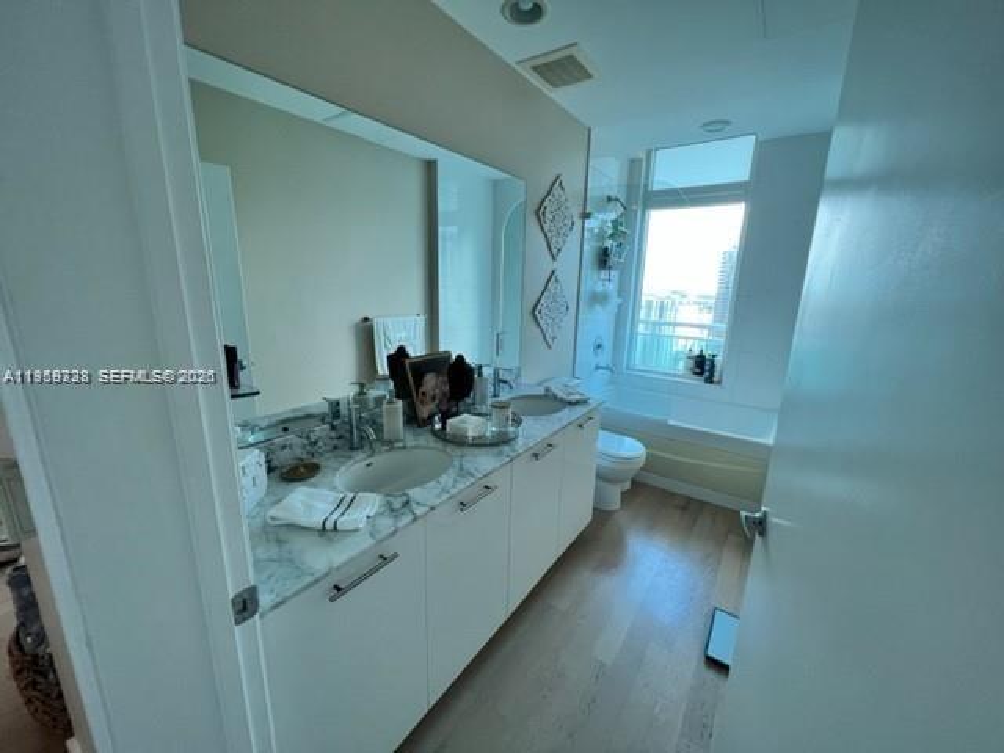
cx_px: 502
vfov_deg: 89.9
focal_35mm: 13
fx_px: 377
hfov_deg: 106.2
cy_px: 376
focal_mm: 1.57
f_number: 1.8
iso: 100
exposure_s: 1/122
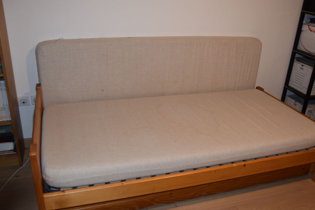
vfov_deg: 38.9
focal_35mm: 34
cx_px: 165
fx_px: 298
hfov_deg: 55.7
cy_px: 113
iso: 900
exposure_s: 1/60
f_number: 3.5
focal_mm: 20
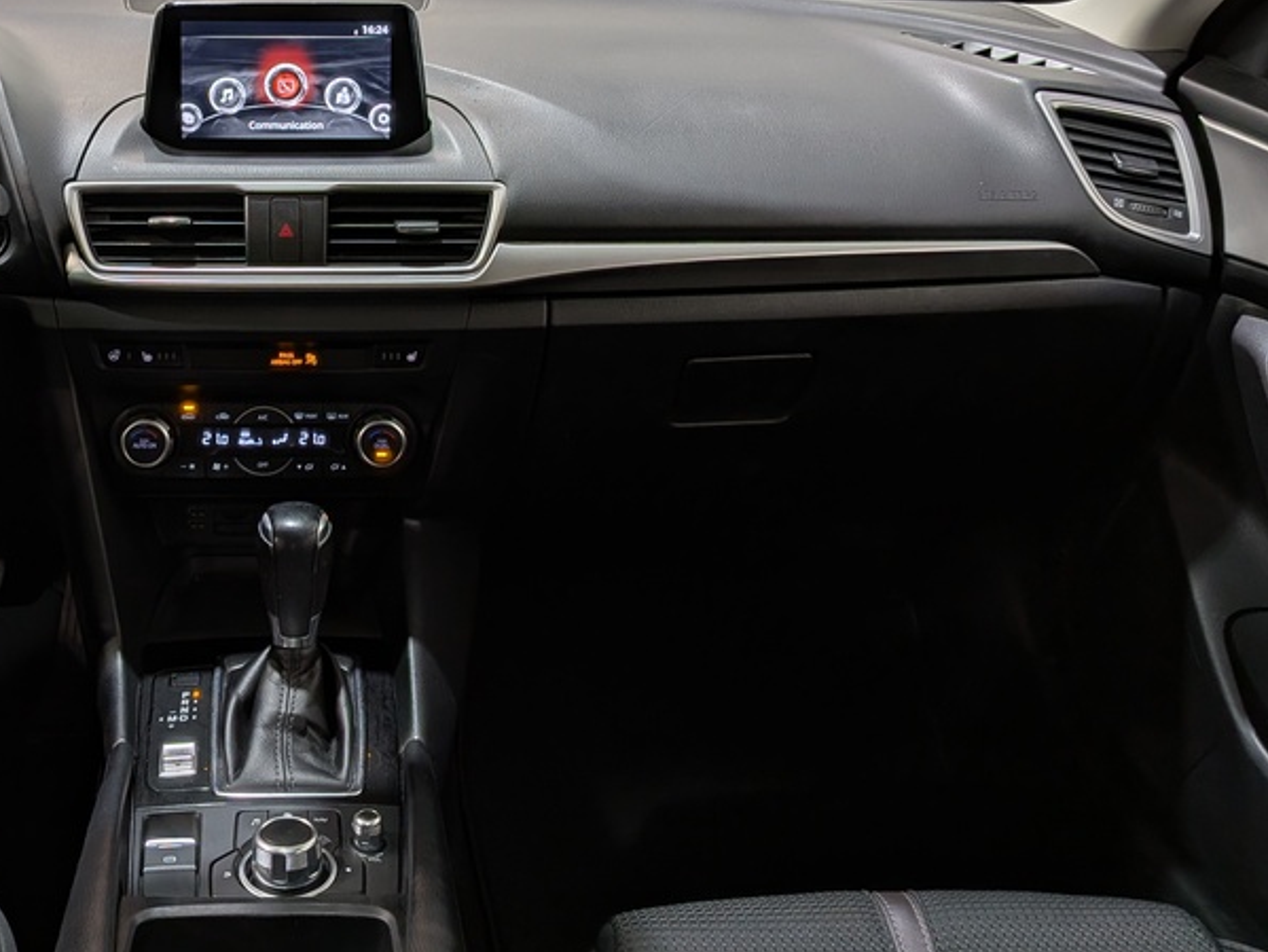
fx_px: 1503
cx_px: 307
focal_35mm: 41
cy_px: 228
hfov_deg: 44.1
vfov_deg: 34.4
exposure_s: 1/128
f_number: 1.7
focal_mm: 4.53
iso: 30
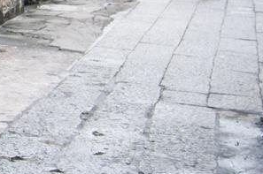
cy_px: -9
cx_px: -438
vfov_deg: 10.9
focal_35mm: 124
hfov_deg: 11.9
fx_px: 904
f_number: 7.1
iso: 200
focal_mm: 12
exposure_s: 1/160
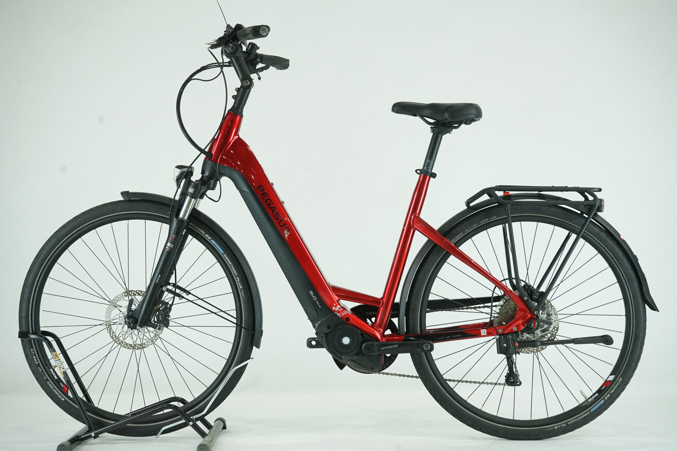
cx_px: 338
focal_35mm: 53
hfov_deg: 37.5
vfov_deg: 25.5
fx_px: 997
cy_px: 226
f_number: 8
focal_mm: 53
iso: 2500
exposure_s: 1/200
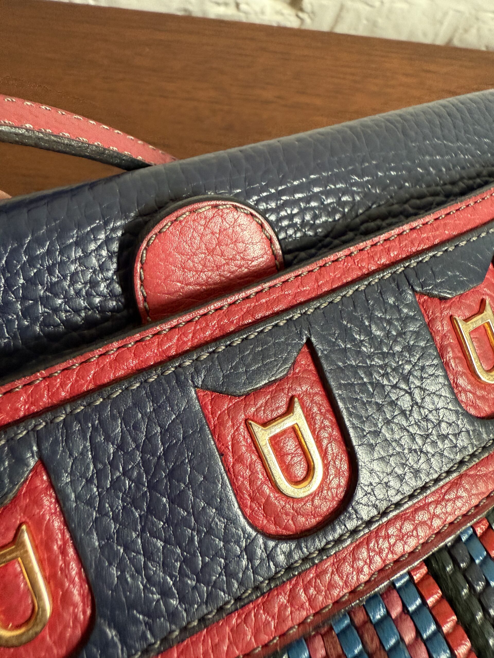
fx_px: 457
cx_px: 247
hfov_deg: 56.8
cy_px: 329
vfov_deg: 71.6
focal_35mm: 24
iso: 640
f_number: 2.2
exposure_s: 1/47
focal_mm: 2.22
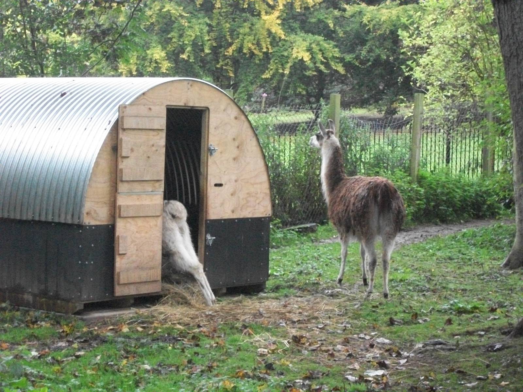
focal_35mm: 96
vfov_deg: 15.4
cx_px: 262
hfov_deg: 20.4
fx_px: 1450
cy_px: 196
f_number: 5.2
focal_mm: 17.1
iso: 800
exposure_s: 1/50
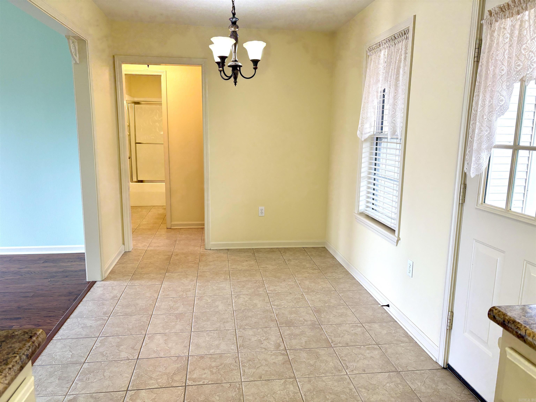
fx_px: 403
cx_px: 268
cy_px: 201
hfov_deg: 67.3
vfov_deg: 53.1
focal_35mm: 26
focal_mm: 5.96
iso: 125
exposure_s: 1/120
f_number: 1.6
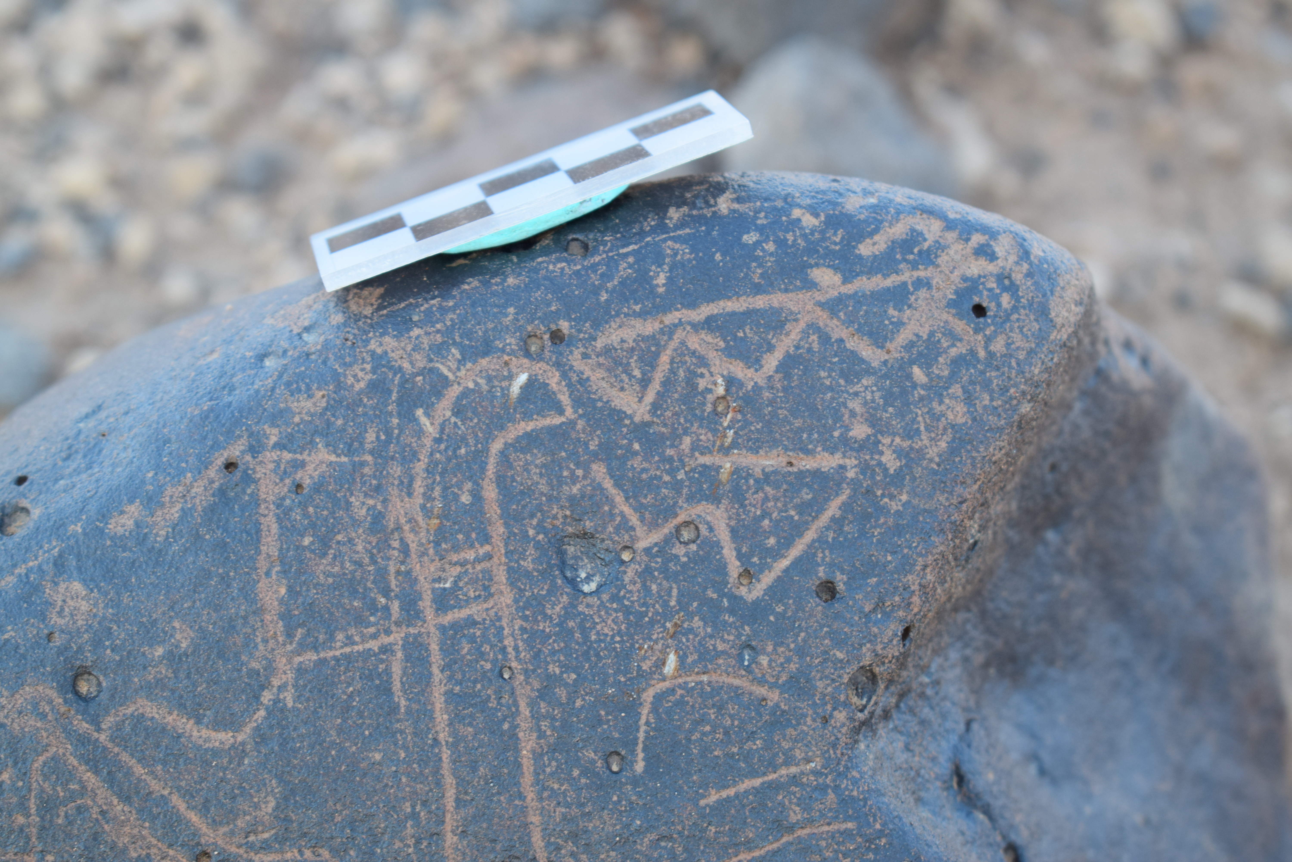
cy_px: 431
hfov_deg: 24.6
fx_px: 2961
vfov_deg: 16.6
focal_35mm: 82
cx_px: 646
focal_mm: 55
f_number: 6.3
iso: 400
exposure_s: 1/160
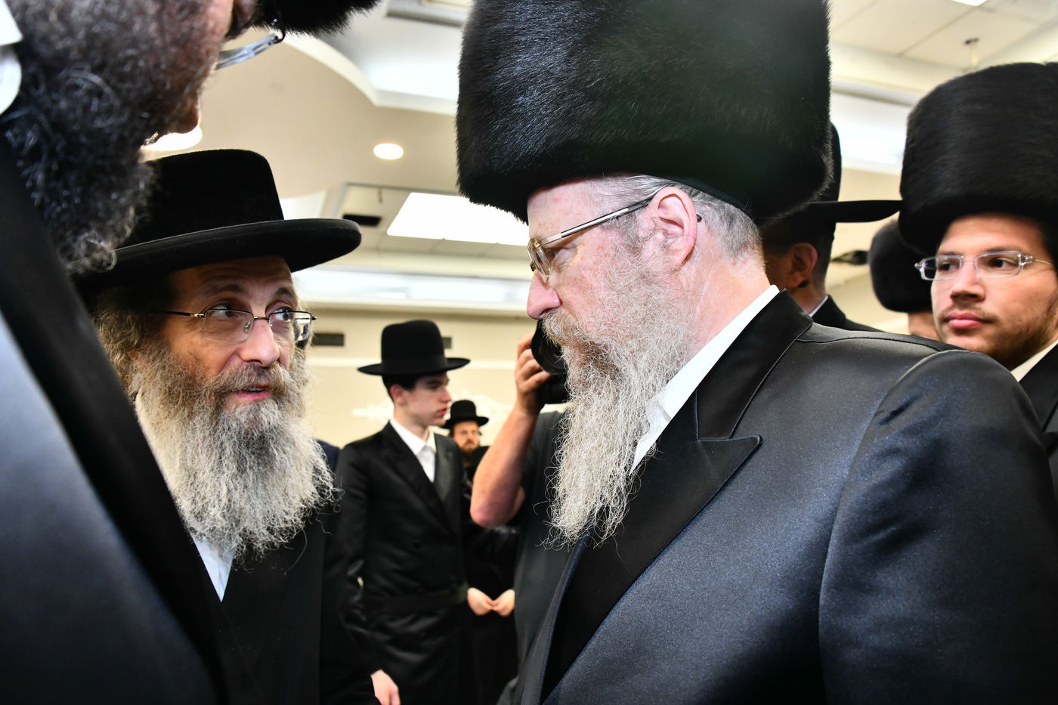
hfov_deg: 65.5
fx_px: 823
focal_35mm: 28
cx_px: 529
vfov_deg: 46.4
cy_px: 352
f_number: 5.6
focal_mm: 28
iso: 2000
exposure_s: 1/160
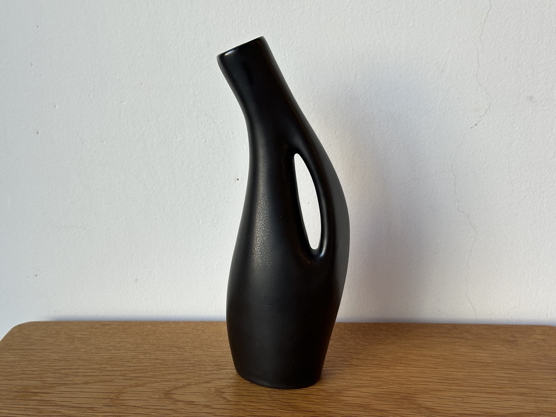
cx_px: 278
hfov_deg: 39.7
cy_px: 208
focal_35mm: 48
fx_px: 771
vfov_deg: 30.3
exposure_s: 1/133
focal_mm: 6.86
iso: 50
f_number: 1.78
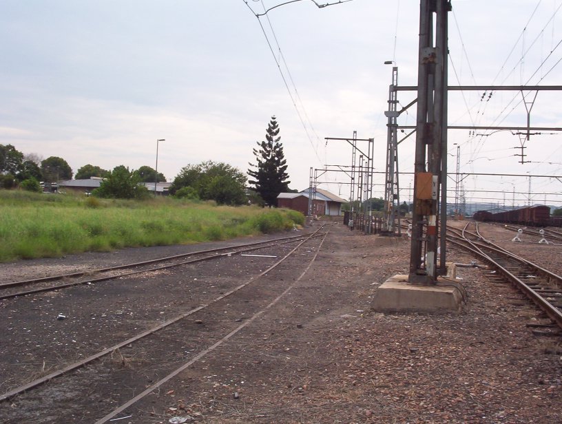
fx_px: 635
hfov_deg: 47.8
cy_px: 212
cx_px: 281
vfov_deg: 37.0
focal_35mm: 39
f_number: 8
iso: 100
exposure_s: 1/180
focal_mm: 6
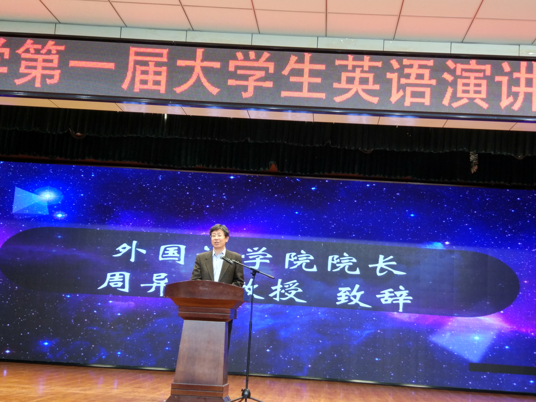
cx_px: 268
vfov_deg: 49.7
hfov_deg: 63.4
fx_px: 434
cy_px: 201
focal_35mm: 28
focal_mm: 4.26
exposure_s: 1/33
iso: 126
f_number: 2
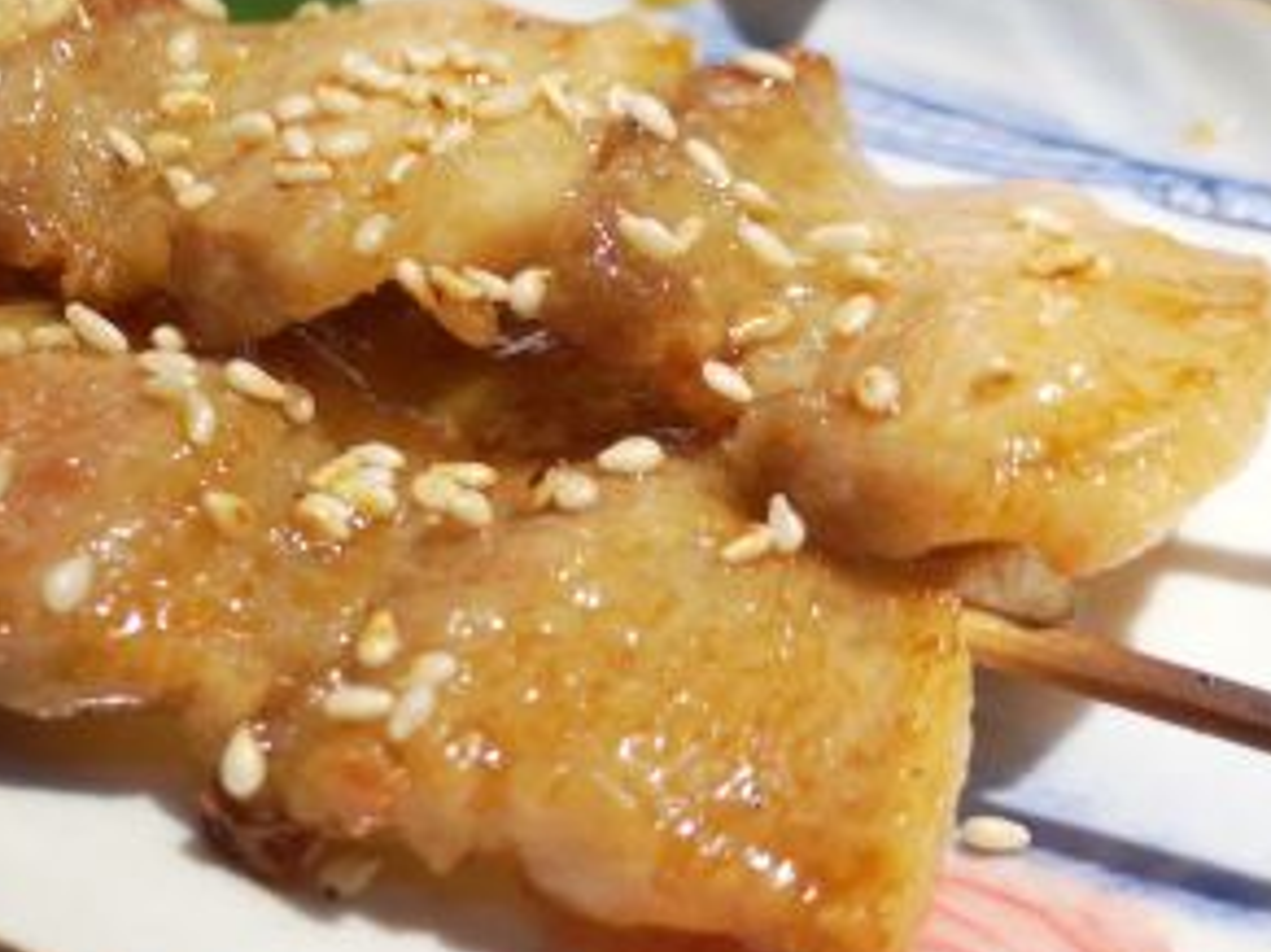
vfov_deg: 22.6
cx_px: 227
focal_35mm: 65
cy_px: 417
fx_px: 2386
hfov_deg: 29.1
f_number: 1.8
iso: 200
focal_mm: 3.95
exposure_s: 1/33.3
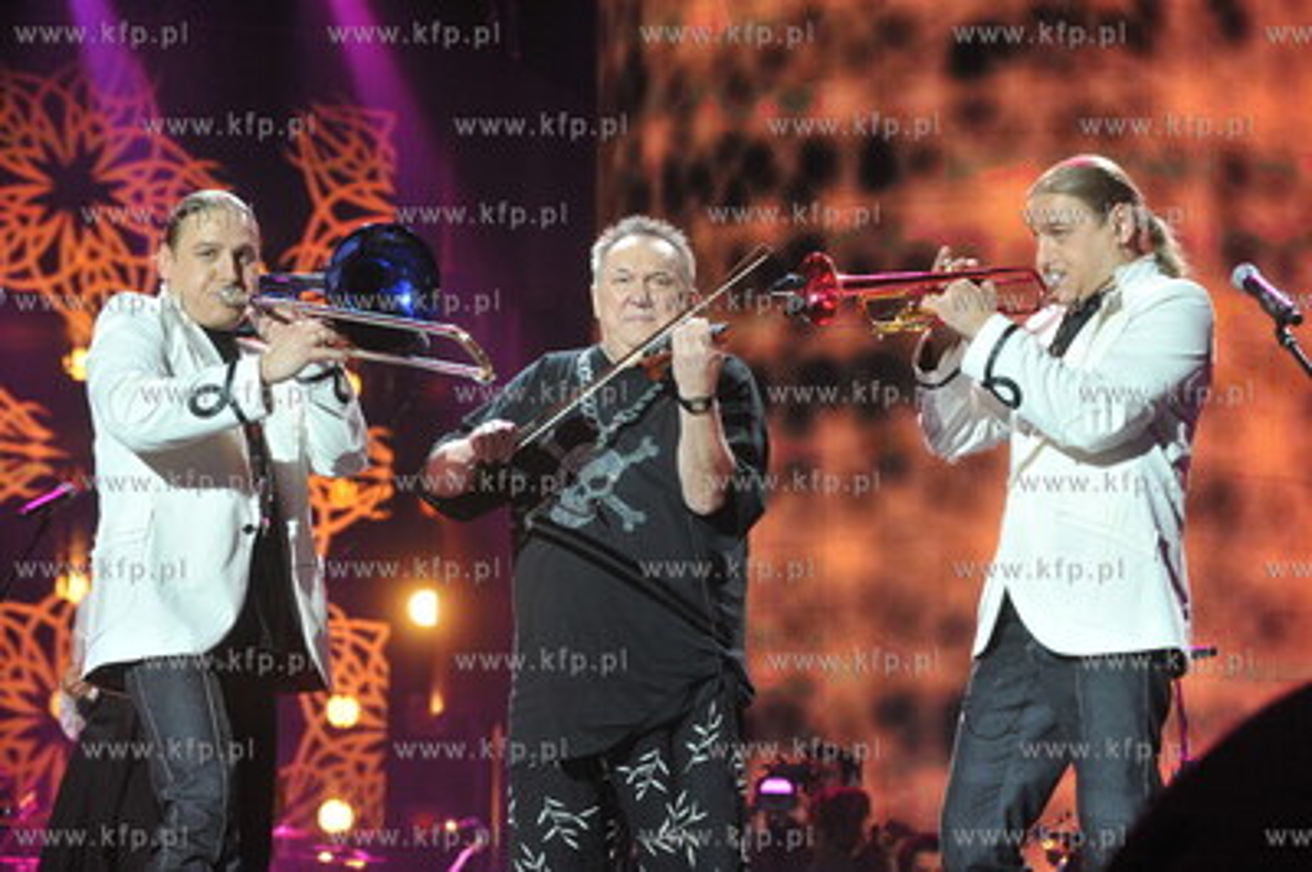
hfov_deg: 17.7
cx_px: 656
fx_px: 4224
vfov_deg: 11.8
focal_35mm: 116
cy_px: 436
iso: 3200
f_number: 5.6
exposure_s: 1/200
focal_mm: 116
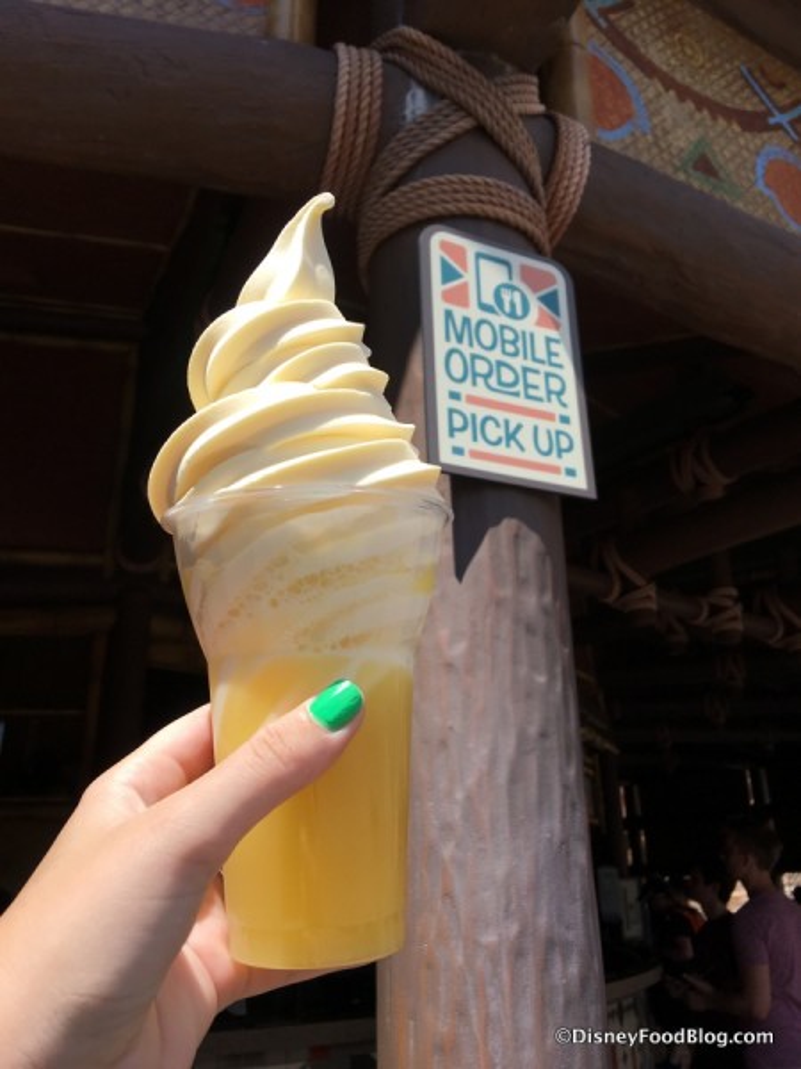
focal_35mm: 29
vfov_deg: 61.7
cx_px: 400
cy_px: 534
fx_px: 895
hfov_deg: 48.2
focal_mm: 4.15
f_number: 2.2
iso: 25
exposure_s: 1/1326
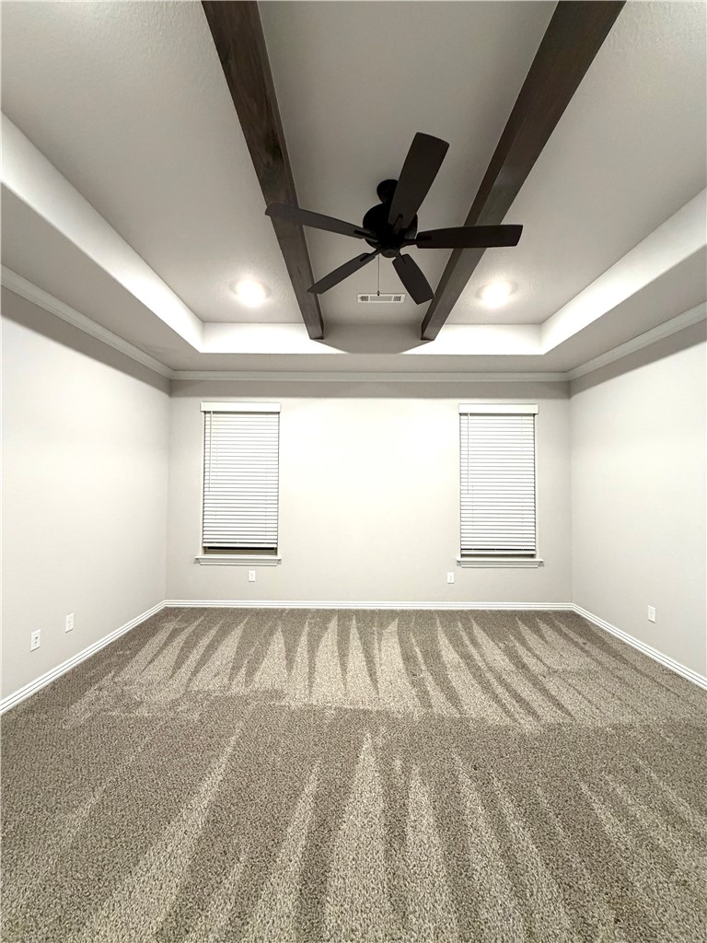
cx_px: 354
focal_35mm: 14
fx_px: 381
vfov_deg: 102.1
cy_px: 472
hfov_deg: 85.7
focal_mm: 2.22
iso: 640
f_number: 2.2
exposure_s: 1/60
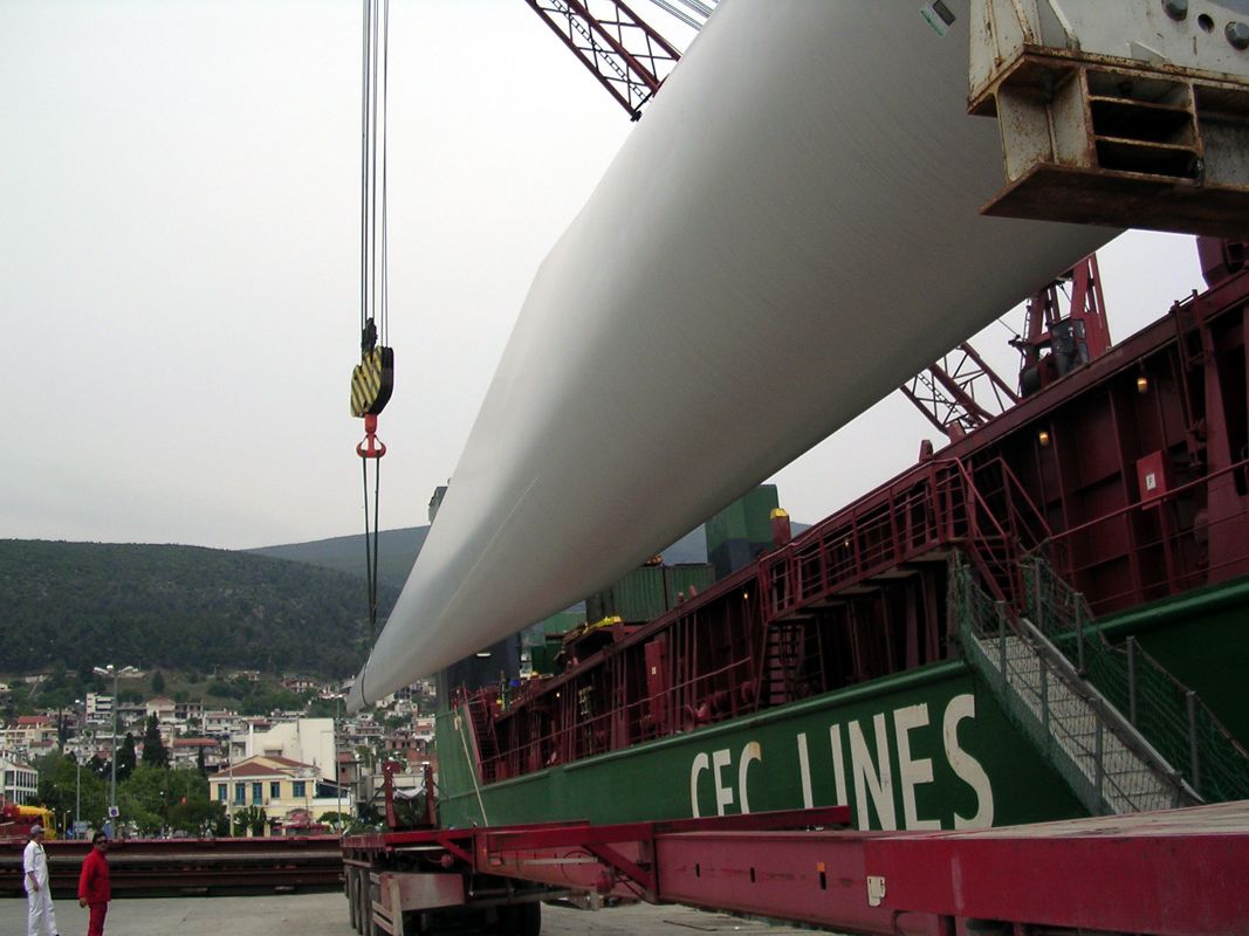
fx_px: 1371
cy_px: 468
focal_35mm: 38
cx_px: 624
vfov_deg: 37.7
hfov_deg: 49.0
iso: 100
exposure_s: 1/1502
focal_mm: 5.8
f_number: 2.8
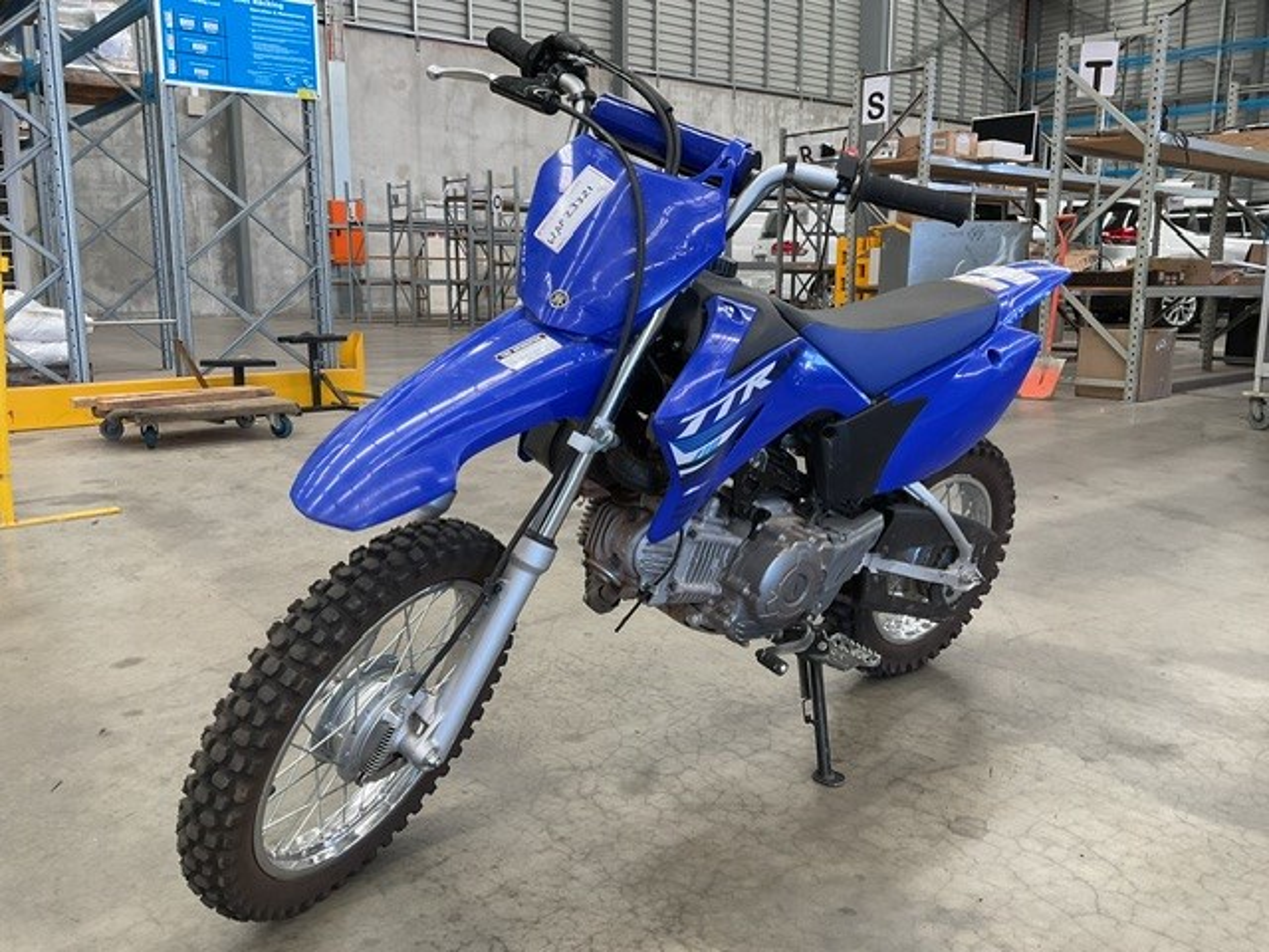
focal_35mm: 29
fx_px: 1063
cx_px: 634
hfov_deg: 61.7
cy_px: 476
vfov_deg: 48.2
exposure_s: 1/100
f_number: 1.8
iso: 64
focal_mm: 3
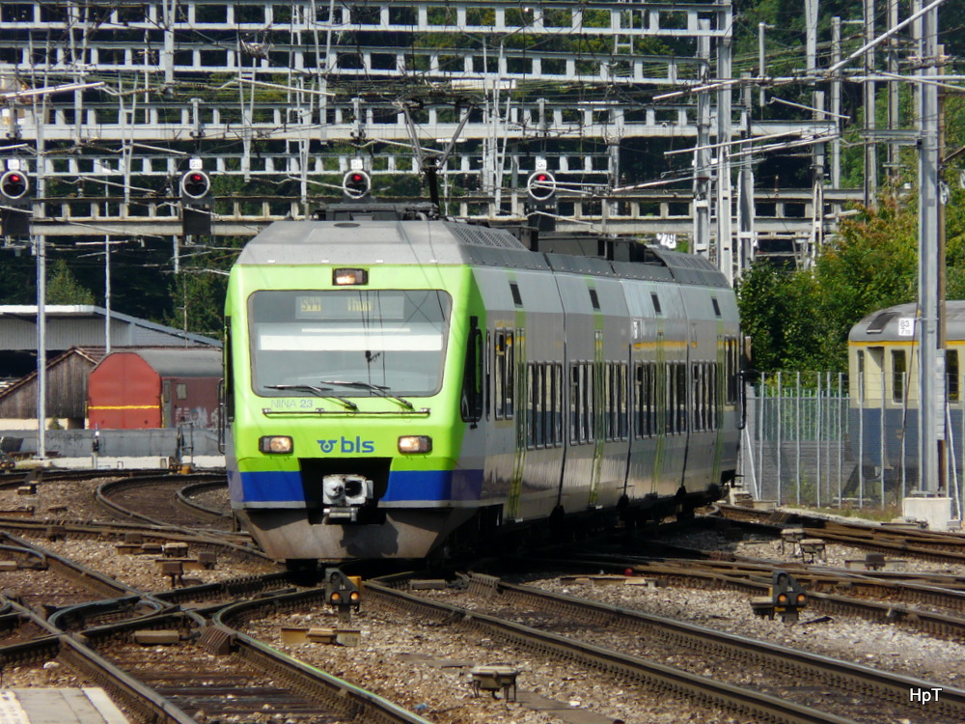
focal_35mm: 501
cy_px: 362
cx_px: 482
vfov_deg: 3.0
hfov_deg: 4.0
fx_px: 13967
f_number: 5.6
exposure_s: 1/400
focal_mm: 82.4
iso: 100
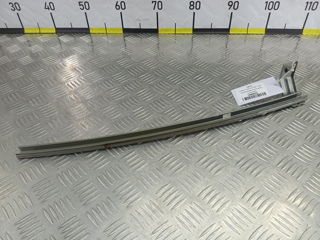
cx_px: 160
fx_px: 250
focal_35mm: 27
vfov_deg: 51.4
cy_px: 120
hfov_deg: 65.3
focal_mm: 4.11
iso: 104
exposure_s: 1/50
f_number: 1.6
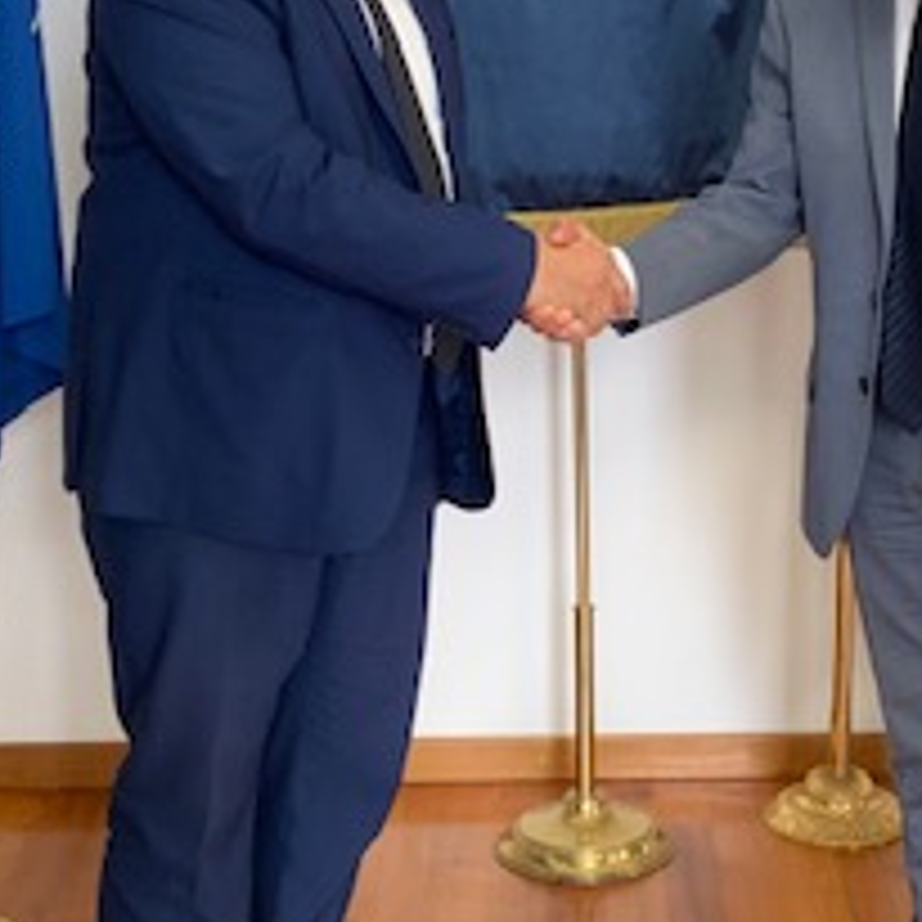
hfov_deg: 21.4
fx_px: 2411
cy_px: 409
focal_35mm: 80
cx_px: 706
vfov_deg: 21.6
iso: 40
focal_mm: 3
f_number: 1.8
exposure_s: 1/50
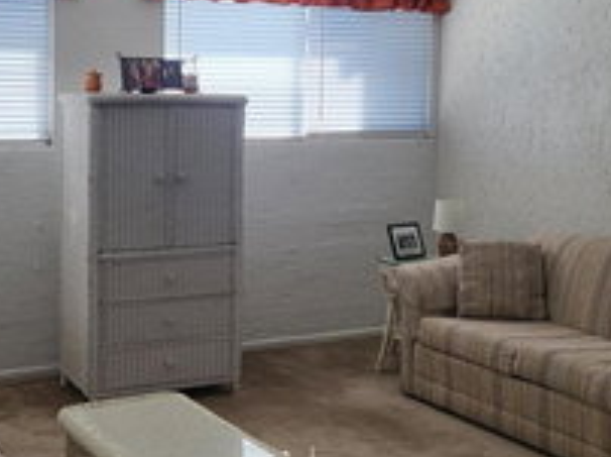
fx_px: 970
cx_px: 210
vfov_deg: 26.2
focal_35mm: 55
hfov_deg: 34.7
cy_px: 124
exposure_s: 1/161
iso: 50
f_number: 1.8
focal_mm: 4.25
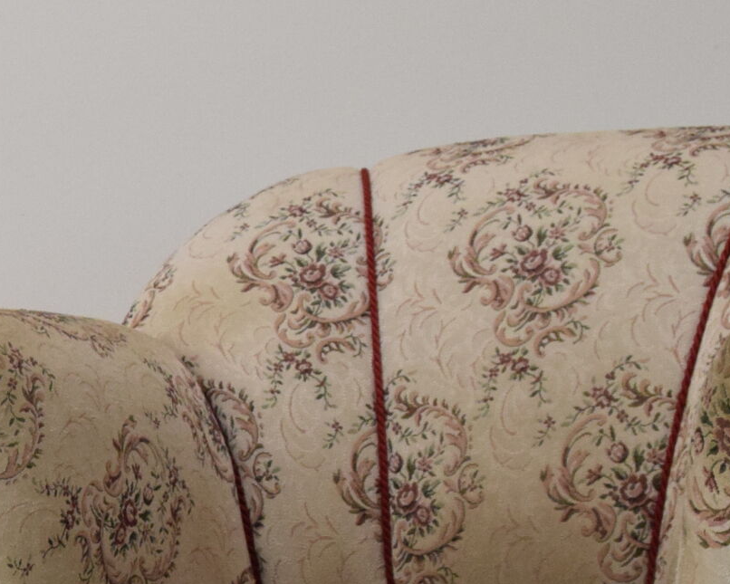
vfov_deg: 11.2
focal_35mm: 136
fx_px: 2939
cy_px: 681
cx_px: -251
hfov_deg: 13.6
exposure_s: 1/250
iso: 1600
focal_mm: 26
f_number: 8
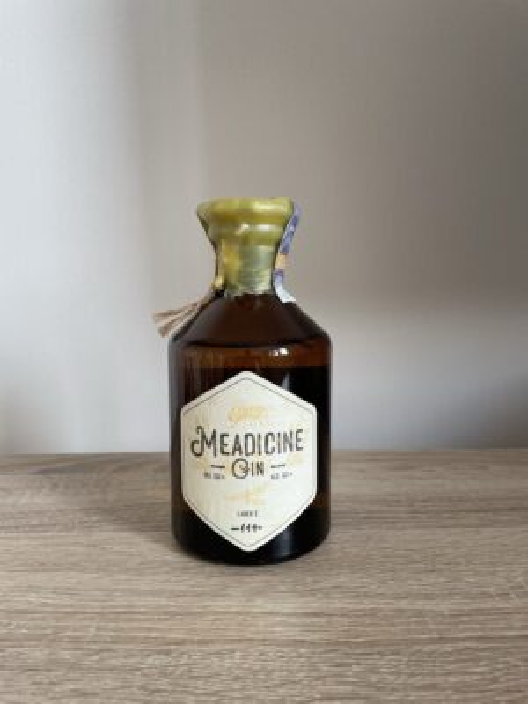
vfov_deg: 67.3
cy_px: 352
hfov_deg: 53.1
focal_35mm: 26
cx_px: 264
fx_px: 529
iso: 125
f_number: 1.6
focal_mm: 4.2
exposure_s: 1/121
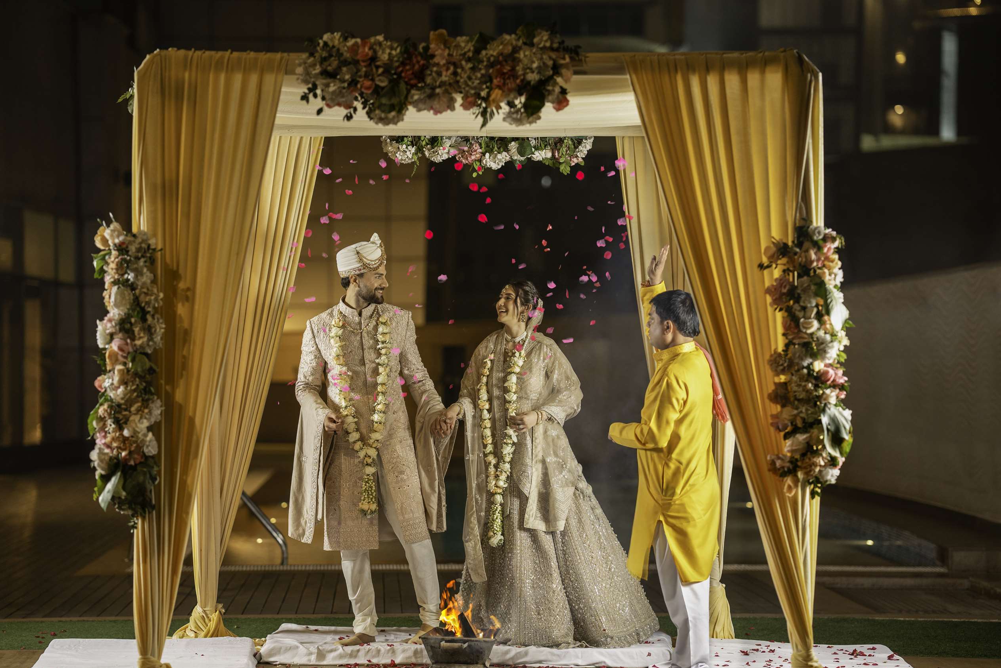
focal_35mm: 97
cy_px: 355
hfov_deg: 21.0
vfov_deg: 14.1
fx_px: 2697
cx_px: 456
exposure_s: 1/200
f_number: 1.6
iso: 400
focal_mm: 85
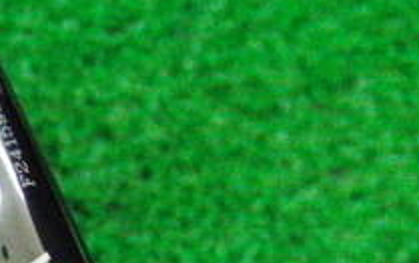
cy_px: 365
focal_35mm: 120
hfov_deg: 16.4
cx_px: -128
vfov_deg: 10.6
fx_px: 1371
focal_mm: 6.42
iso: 3200
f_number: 3.6
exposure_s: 1/200
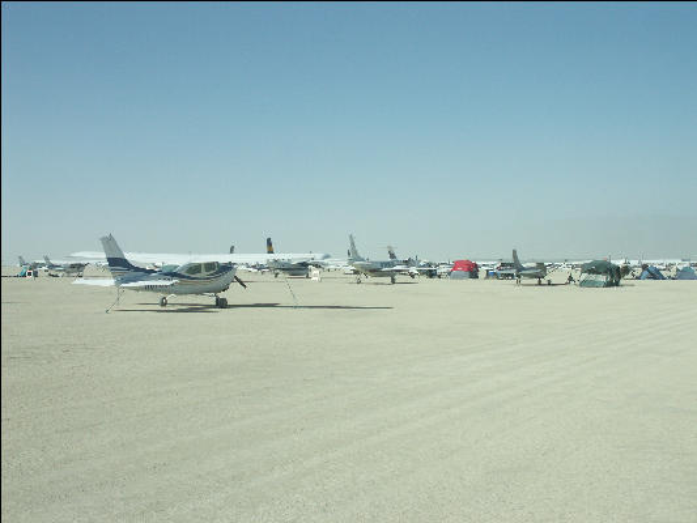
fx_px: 967
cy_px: 262
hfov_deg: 39.6
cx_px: 348
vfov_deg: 30.3
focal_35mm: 48
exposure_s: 1/500
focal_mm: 12.42
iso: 100
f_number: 9
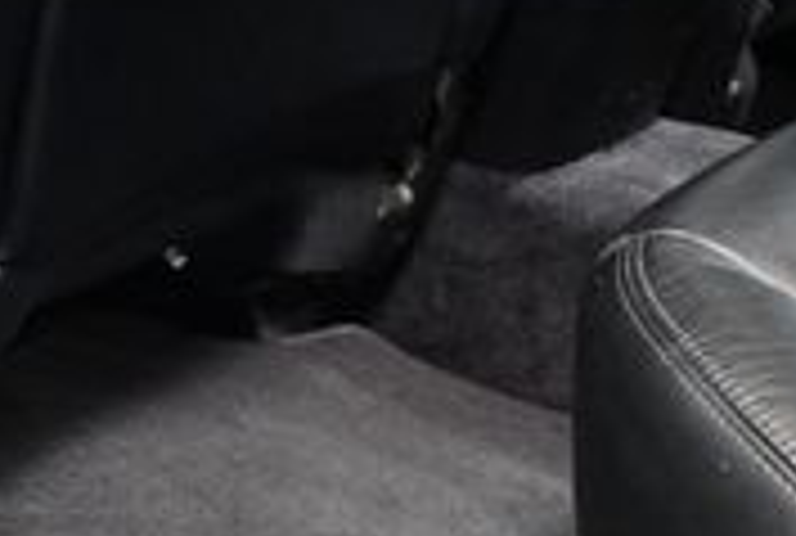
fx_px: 2882
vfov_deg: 10.2
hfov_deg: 15.7
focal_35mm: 130
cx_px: 198
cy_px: 829
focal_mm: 18
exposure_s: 1/60
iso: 3600
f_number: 3.5
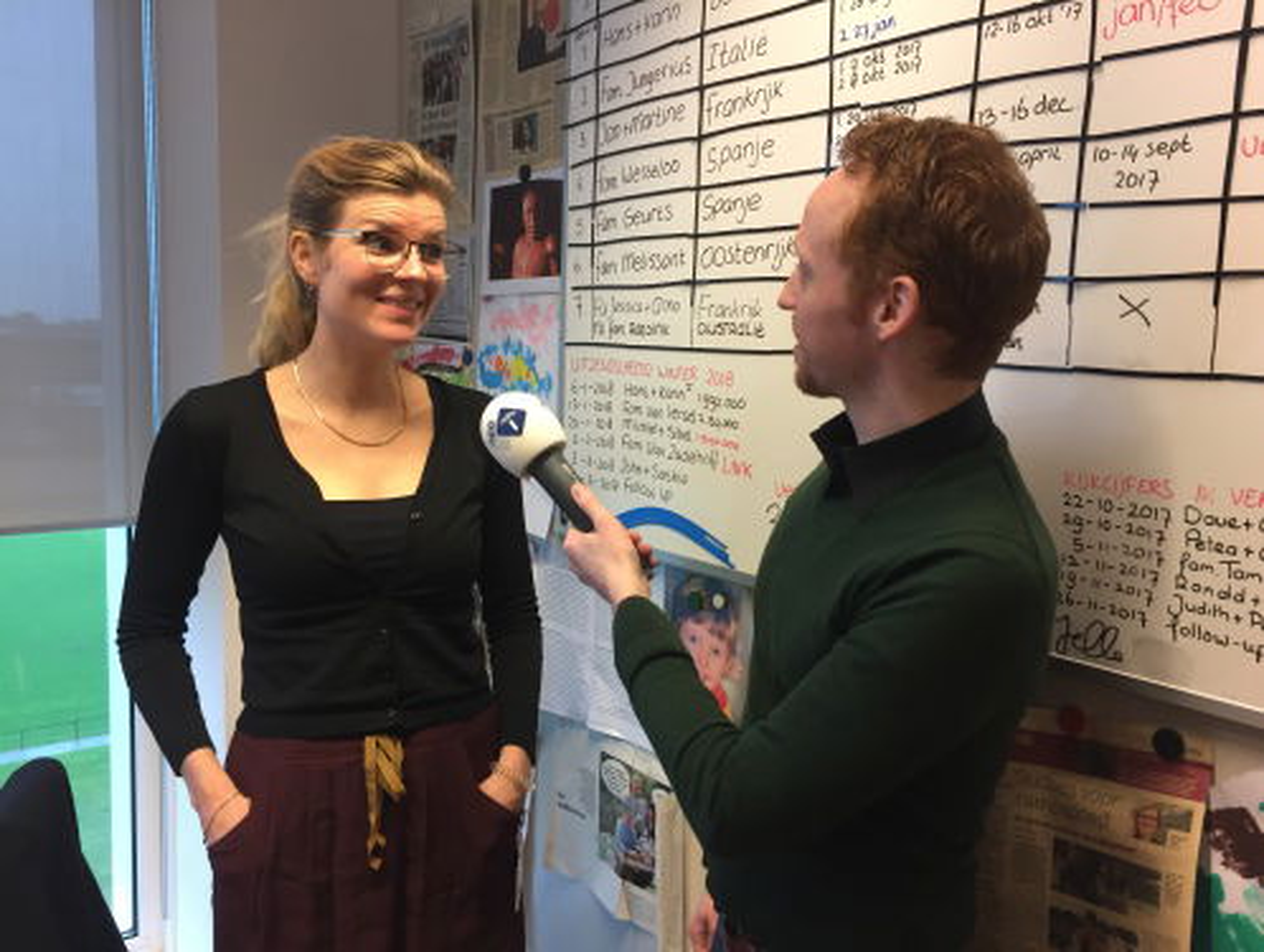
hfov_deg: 61.6
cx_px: 632
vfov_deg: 48.3
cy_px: 476
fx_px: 1060
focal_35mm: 29
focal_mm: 4.15
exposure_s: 1/33
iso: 100
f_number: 2.2
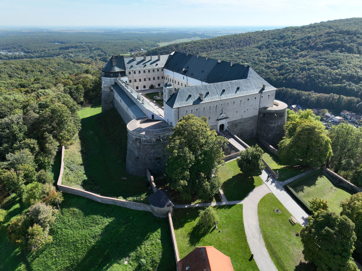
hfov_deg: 71.6
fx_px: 251
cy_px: 136
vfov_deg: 56.8
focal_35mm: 24
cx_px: 181
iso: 300
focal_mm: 12.29
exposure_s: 1/3200
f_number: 2.8
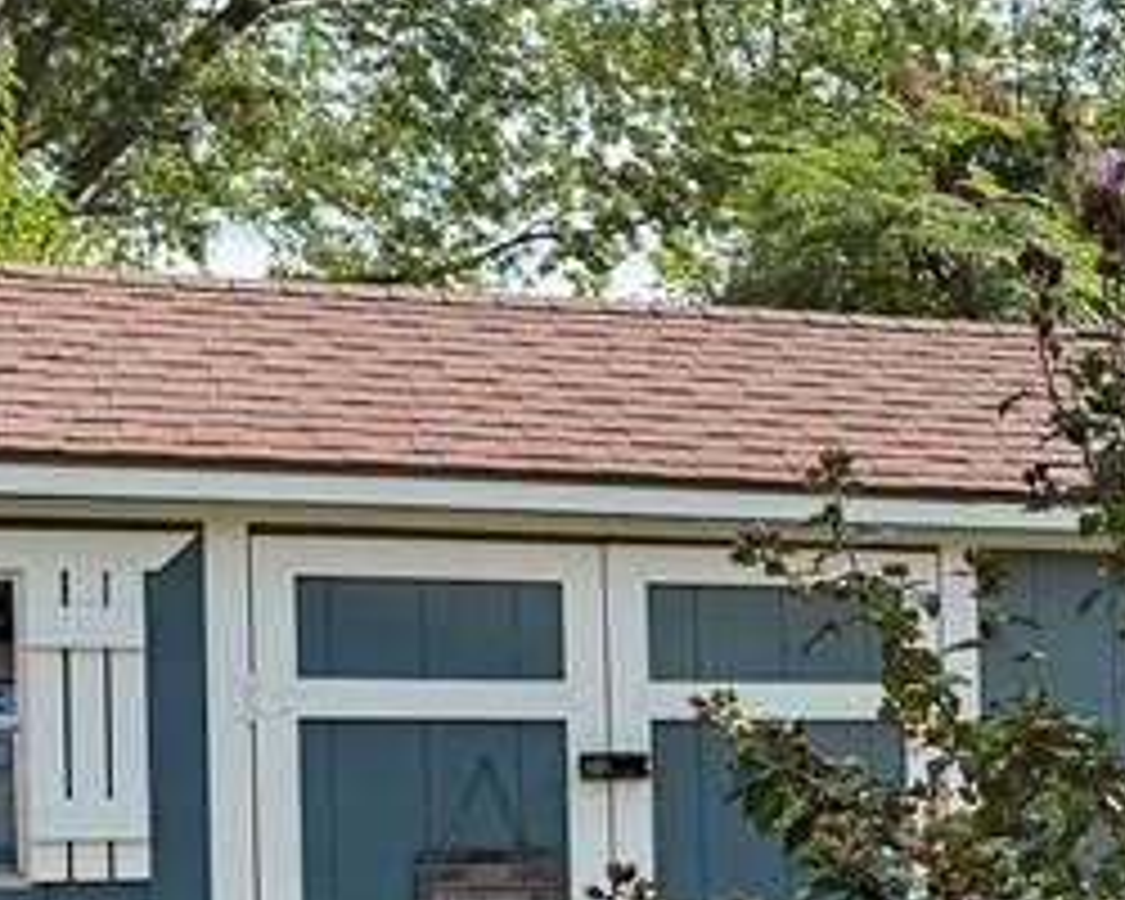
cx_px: 1674
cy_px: 842
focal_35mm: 96
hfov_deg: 17.9
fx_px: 3196
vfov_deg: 15.8
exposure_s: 1/1770
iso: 100
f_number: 1.78
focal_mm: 6.76
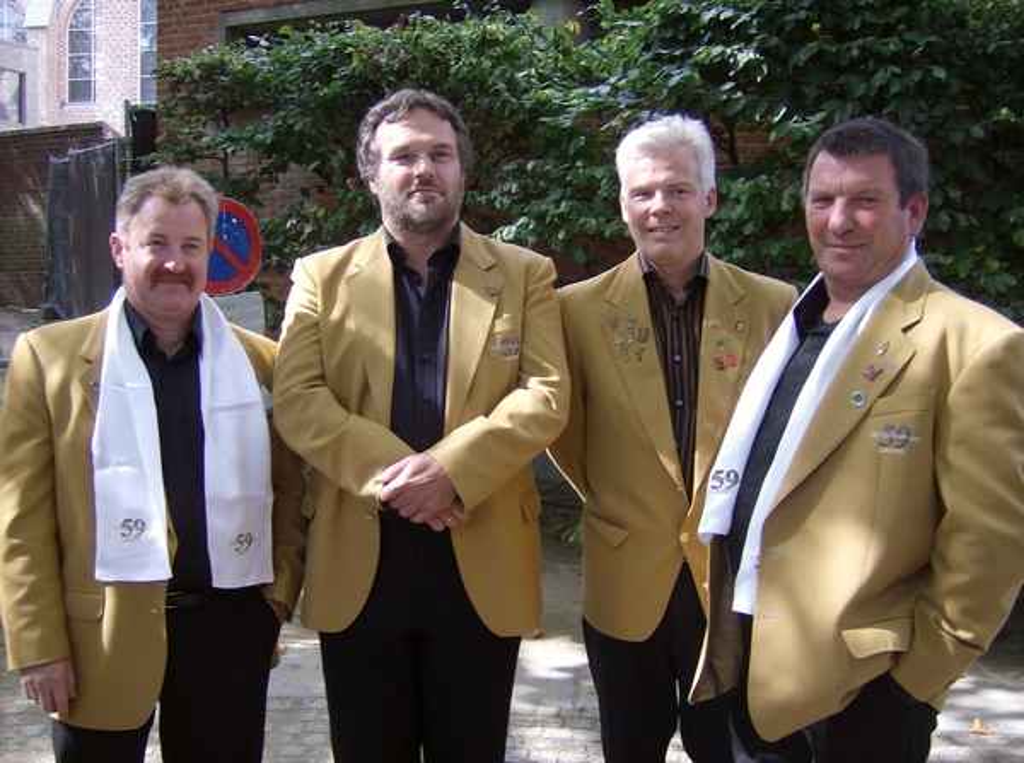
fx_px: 1062
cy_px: 382
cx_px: 512
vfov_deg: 39.5
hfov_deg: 51.5
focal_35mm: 36
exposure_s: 1/67.5
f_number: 2.8
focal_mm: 6
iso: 100
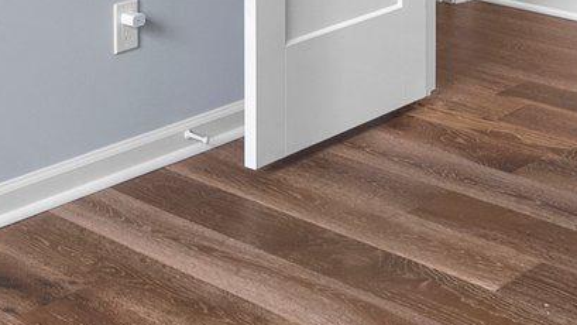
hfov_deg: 25.1
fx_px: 1285
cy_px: -283
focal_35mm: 84
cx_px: 164
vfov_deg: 12.9
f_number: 8
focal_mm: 16
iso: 250
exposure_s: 1/2.5
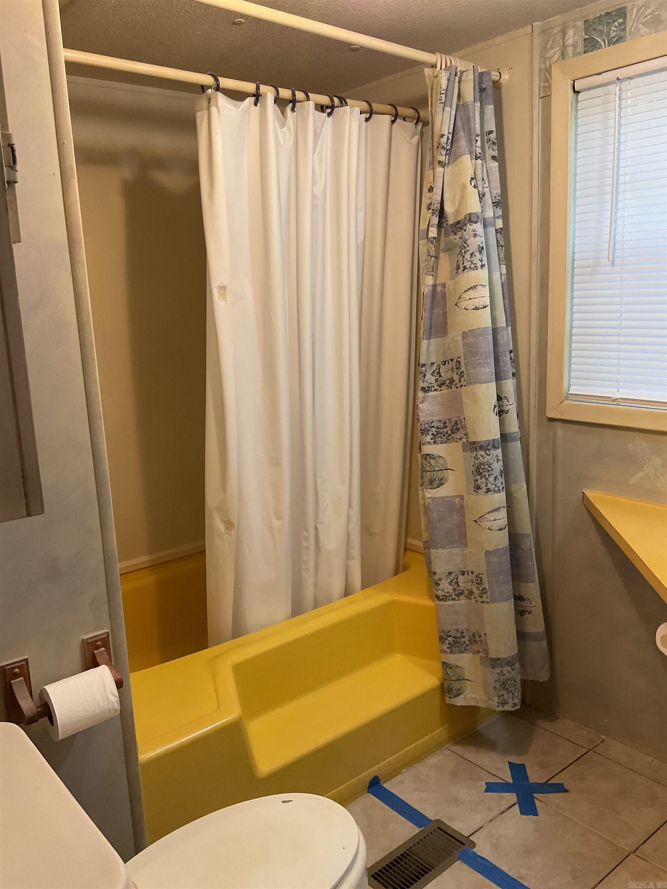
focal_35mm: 29
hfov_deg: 48.2
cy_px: 444
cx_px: 334
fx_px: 745
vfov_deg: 61.7
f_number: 1.8
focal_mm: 3
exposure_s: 1/60
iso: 80
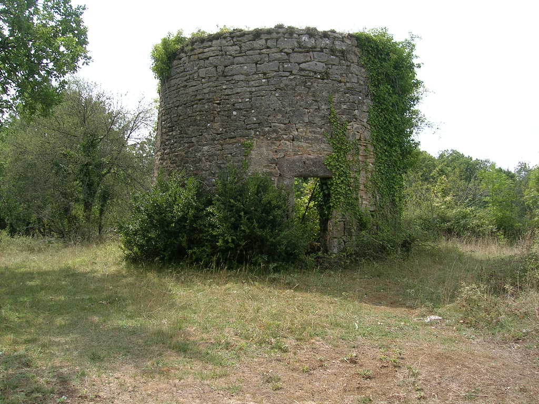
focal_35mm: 35
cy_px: 202
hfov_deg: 52.6
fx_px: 545
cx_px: 270
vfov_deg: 40.7
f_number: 4.8
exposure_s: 1/265
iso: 50
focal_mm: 5.4
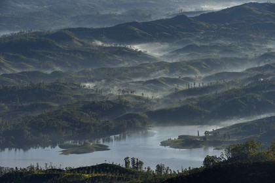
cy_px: 92
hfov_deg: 11.7
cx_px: 138
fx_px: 1337
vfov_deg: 7.8
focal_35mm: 175
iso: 200
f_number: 14
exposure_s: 1/320
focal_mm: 175
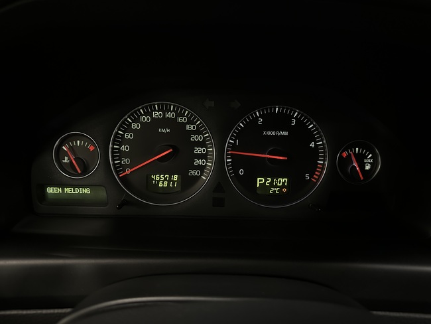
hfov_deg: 71.6
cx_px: 216
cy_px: 162
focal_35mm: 24
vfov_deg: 56.8
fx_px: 299
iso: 1000
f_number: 1.78
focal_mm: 6.86
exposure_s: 1/33
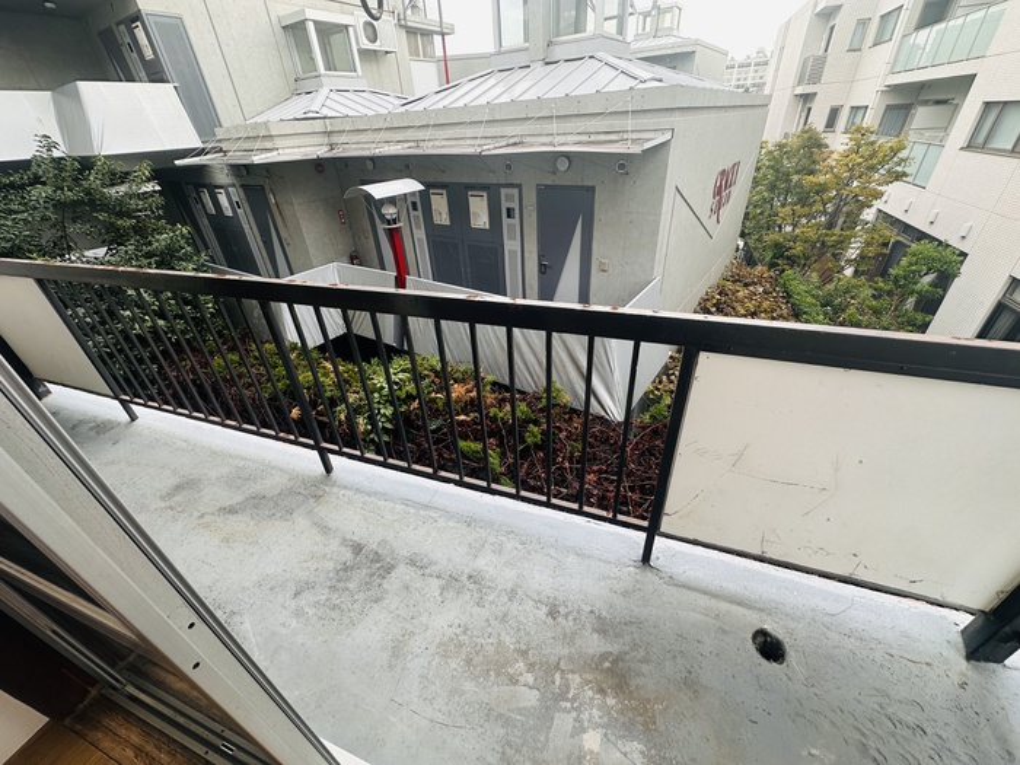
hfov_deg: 102.1
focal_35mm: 14
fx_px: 413
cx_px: 510
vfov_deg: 85.7
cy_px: 382
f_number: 2.2
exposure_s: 1/99
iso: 50
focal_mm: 2.22
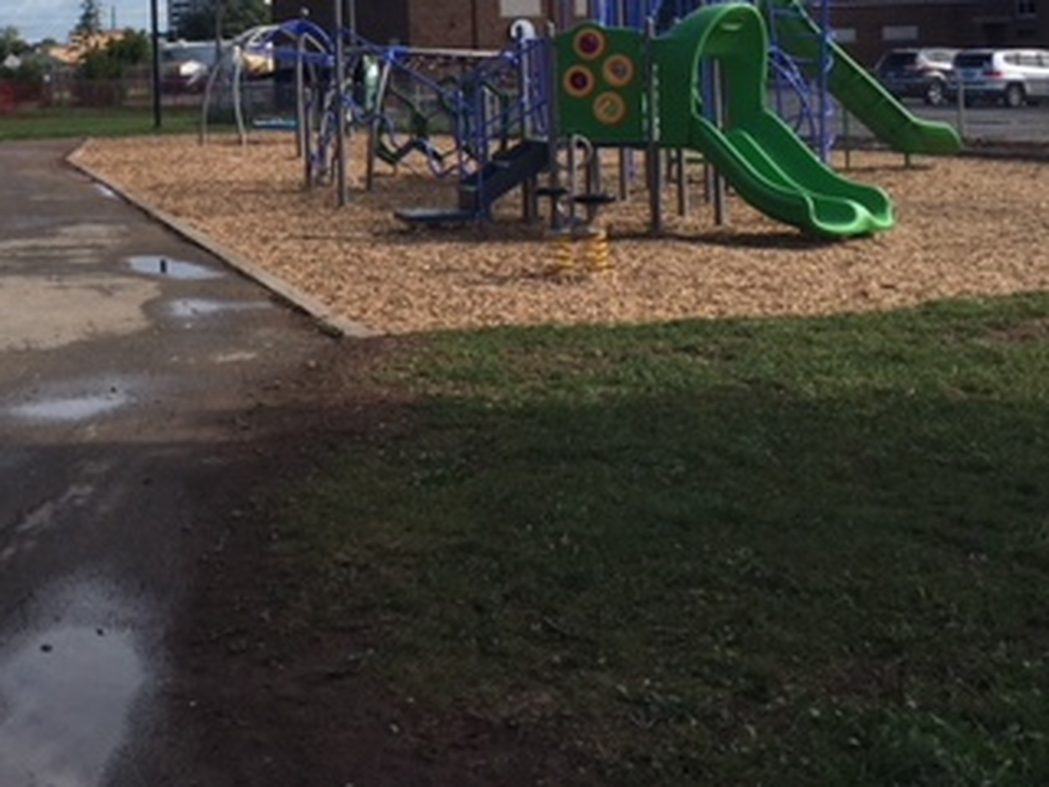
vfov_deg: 24.4
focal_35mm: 58
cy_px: 46
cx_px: 279
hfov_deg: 32.7
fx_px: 1758
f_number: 2.2
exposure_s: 1/1876
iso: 25
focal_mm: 4.15
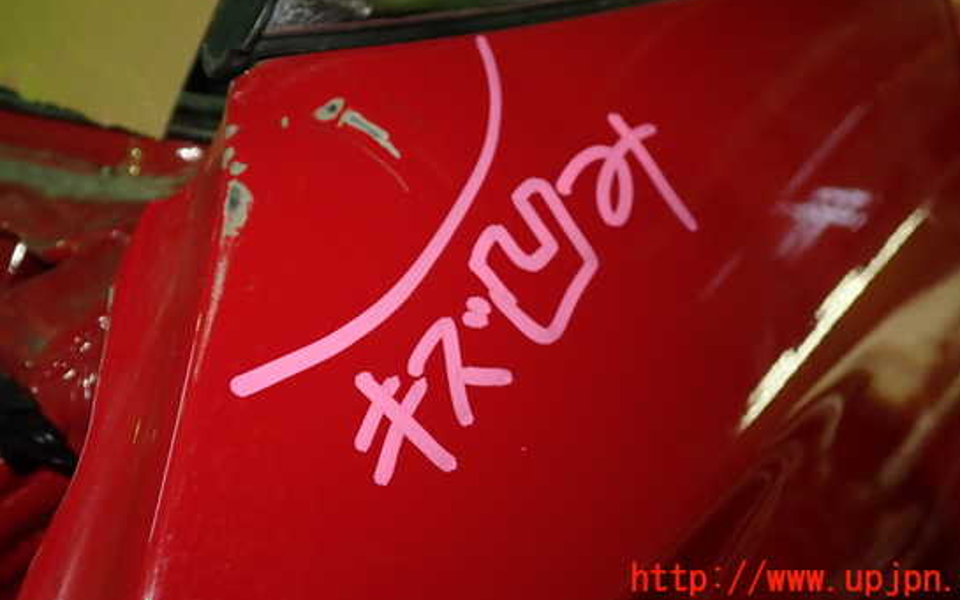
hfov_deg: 55.3
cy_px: 206
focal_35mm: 35
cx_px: 500
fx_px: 916
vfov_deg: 36.0
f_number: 2.3
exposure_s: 1/50
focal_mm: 5.4
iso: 200
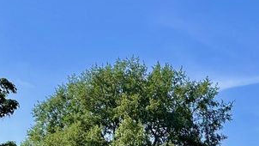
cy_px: 232
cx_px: 229
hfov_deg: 19.0
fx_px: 762
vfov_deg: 10.5
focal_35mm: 111
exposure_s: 1/2747
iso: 32
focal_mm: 4.2
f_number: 1.6
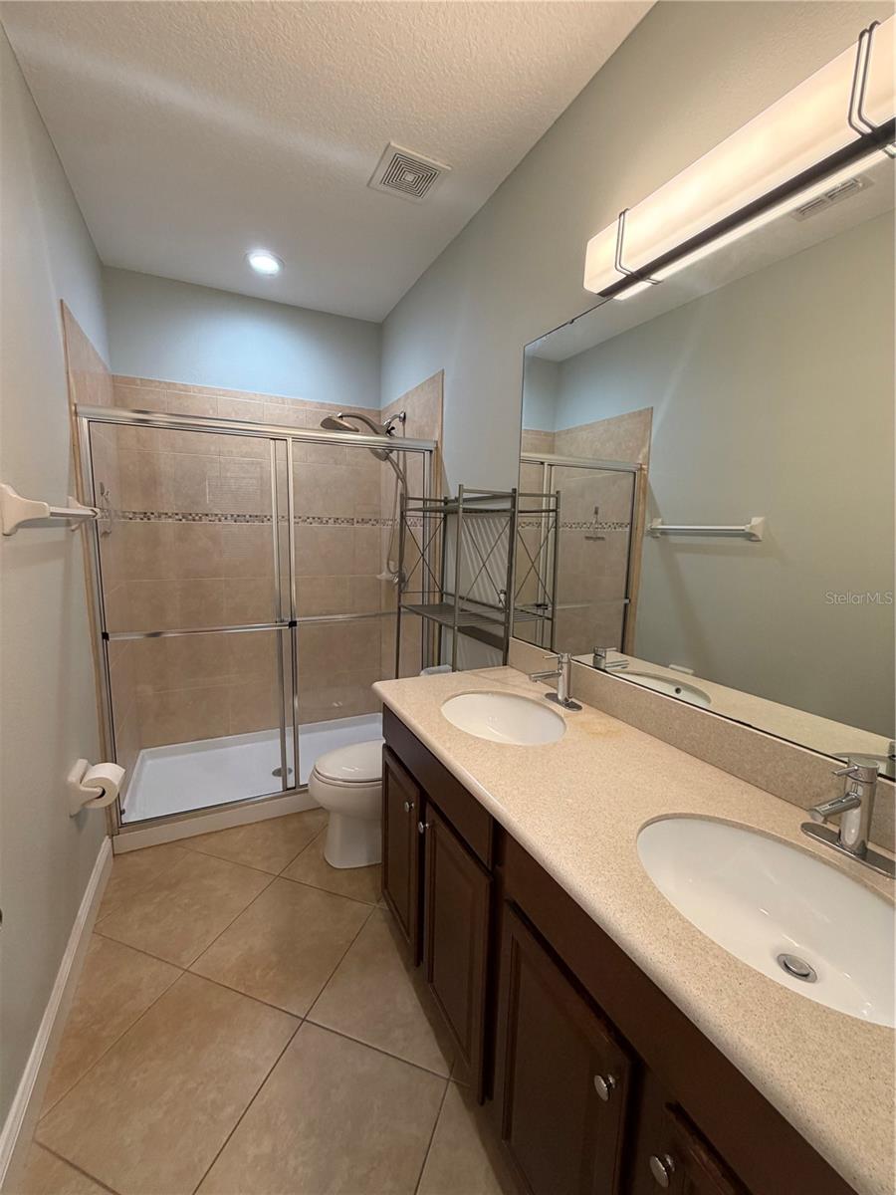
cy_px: 598
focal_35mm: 14
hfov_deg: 85.7
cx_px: 448
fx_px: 483
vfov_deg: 102.1
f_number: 2.2
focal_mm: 2.22
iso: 200
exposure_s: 1/60
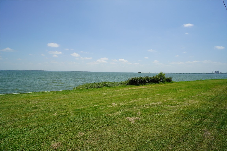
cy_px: 76
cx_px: 114
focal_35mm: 15
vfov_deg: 77.3
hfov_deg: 100.4
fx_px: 95
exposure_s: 1/200
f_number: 9.5
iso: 100
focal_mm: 10
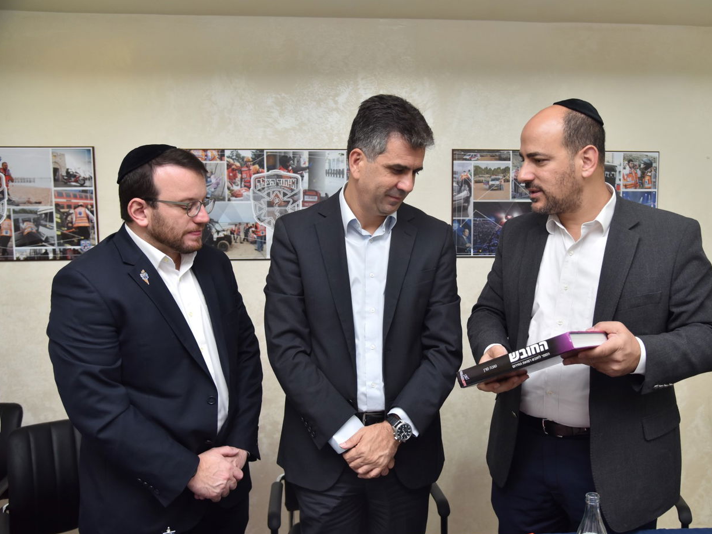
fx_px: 679
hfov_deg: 55.2
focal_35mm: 33
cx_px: 404
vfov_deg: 42.9
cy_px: 271
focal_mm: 30
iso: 500
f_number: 4
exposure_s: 1/200
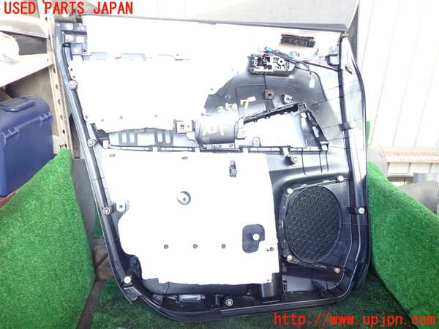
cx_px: 220
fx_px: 380
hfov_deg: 60.0
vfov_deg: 46.8
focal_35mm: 30
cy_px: 164
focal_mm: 5.4
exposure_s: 1/50
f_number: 2.3
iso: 200
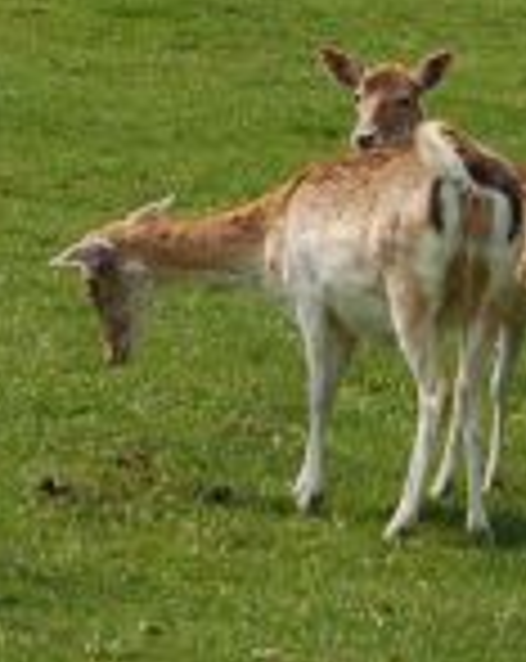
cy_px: 108
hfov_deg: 4.6
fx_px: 6579
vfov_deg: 5.7
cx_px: 265
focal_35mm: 337
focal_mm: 55
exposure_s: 1/250
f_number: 9.5
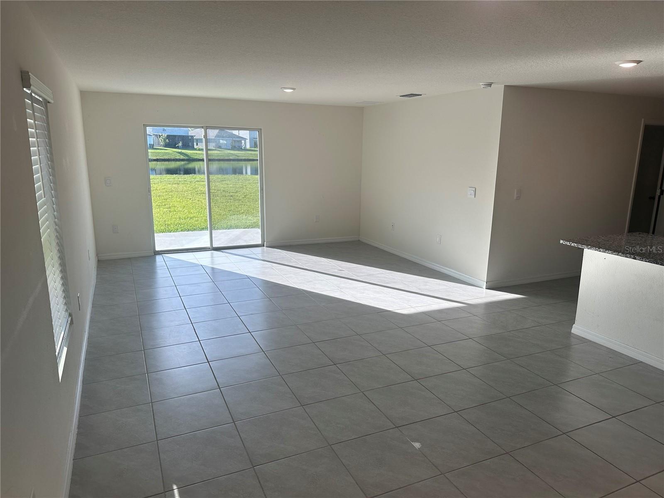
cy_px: 249
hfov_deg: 71.6
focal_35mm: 24
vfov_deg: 56.8
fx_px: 460
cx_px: 332
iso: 80
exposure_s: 1/797
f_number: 1.78
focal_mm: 6.86
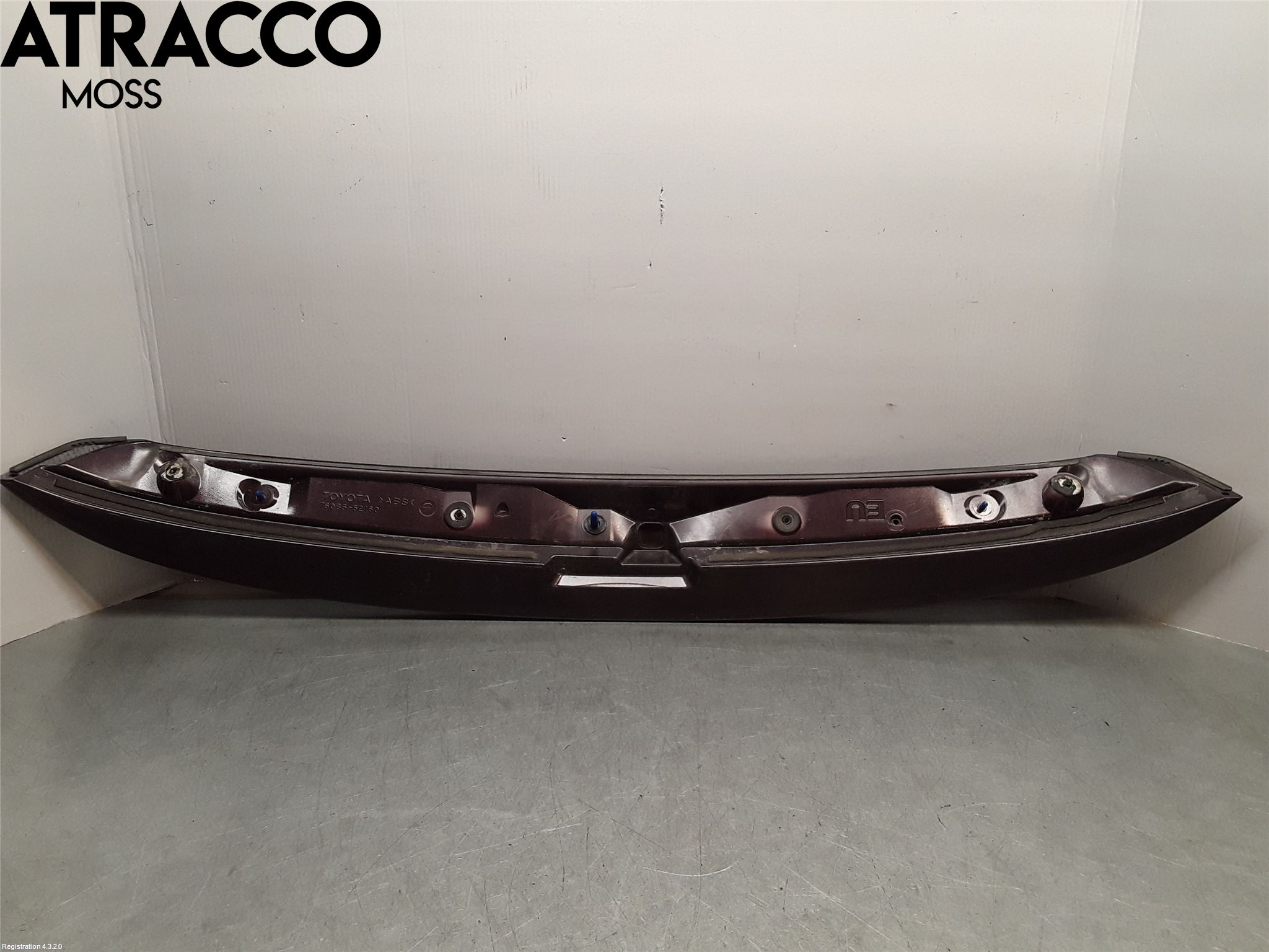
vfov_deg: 49.7
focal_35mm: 28
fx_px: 1026
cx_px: 634
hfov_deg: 63.4
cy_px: 476
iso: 50
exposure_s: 1/100
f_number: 1.9
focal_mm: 2.91
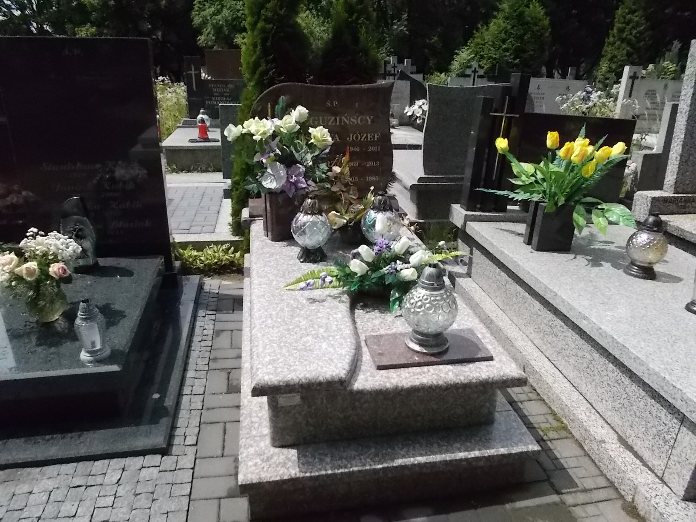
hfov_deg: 67.3
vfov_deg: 53.1
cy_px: 261
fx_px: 523
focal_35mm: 26
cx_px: 348
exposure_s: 1/1250
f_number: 8
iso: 400
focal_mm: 4.6
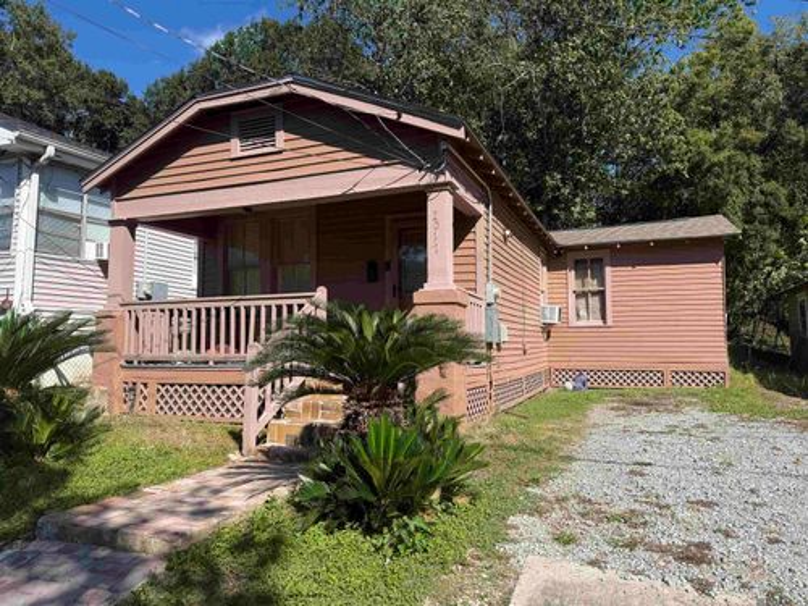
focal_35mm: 24
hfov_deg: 71.6
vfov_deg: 56.8
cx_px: 404
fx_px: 560
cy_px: 303
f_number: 1.78
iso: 80
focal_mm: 6.76
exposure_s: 1/3584
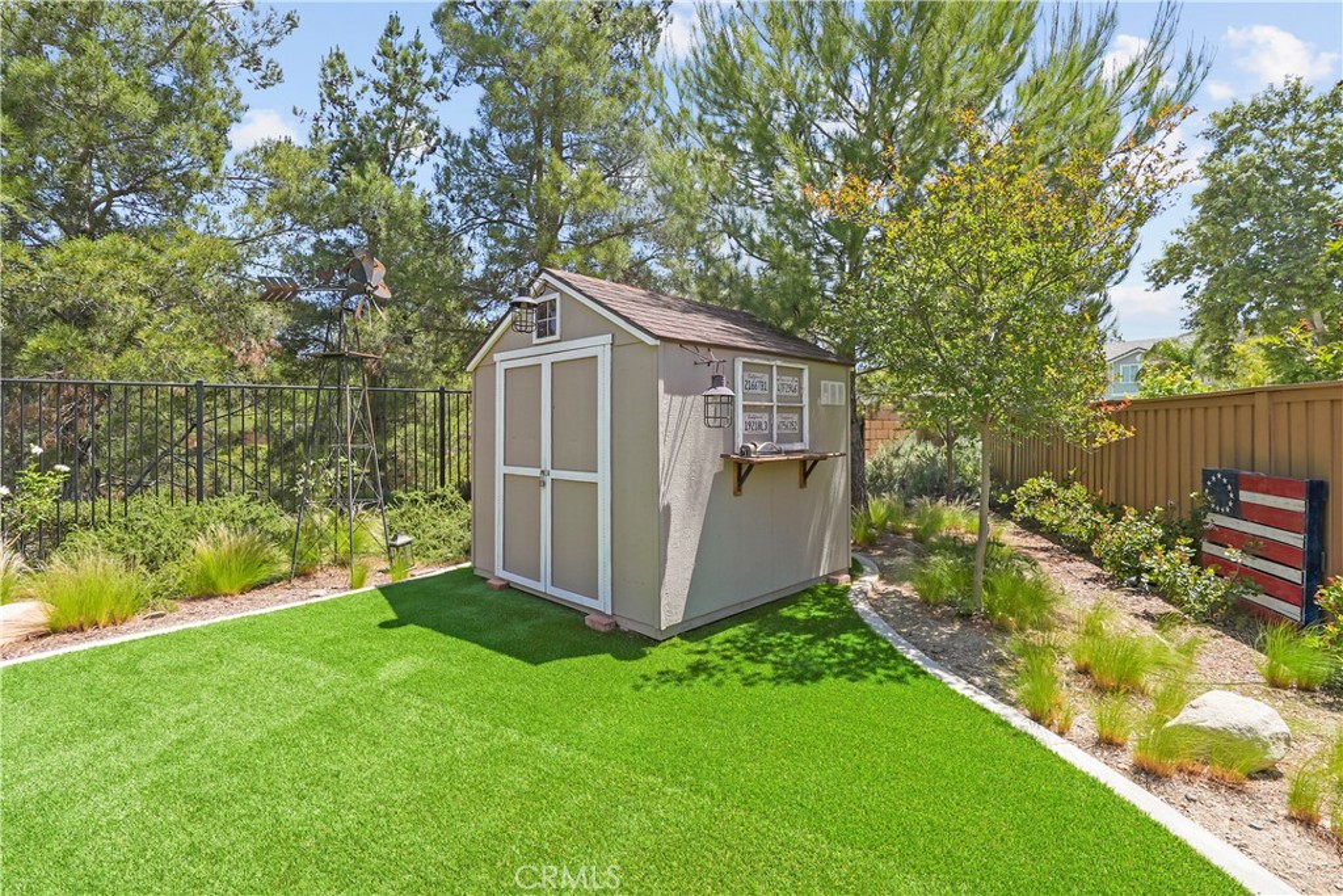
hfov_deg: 95.0
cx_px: 672
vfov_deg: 72.1
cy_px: 448
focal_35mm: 16
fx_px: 616
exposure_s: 1/125
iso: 160
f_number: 11
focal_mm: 16.5
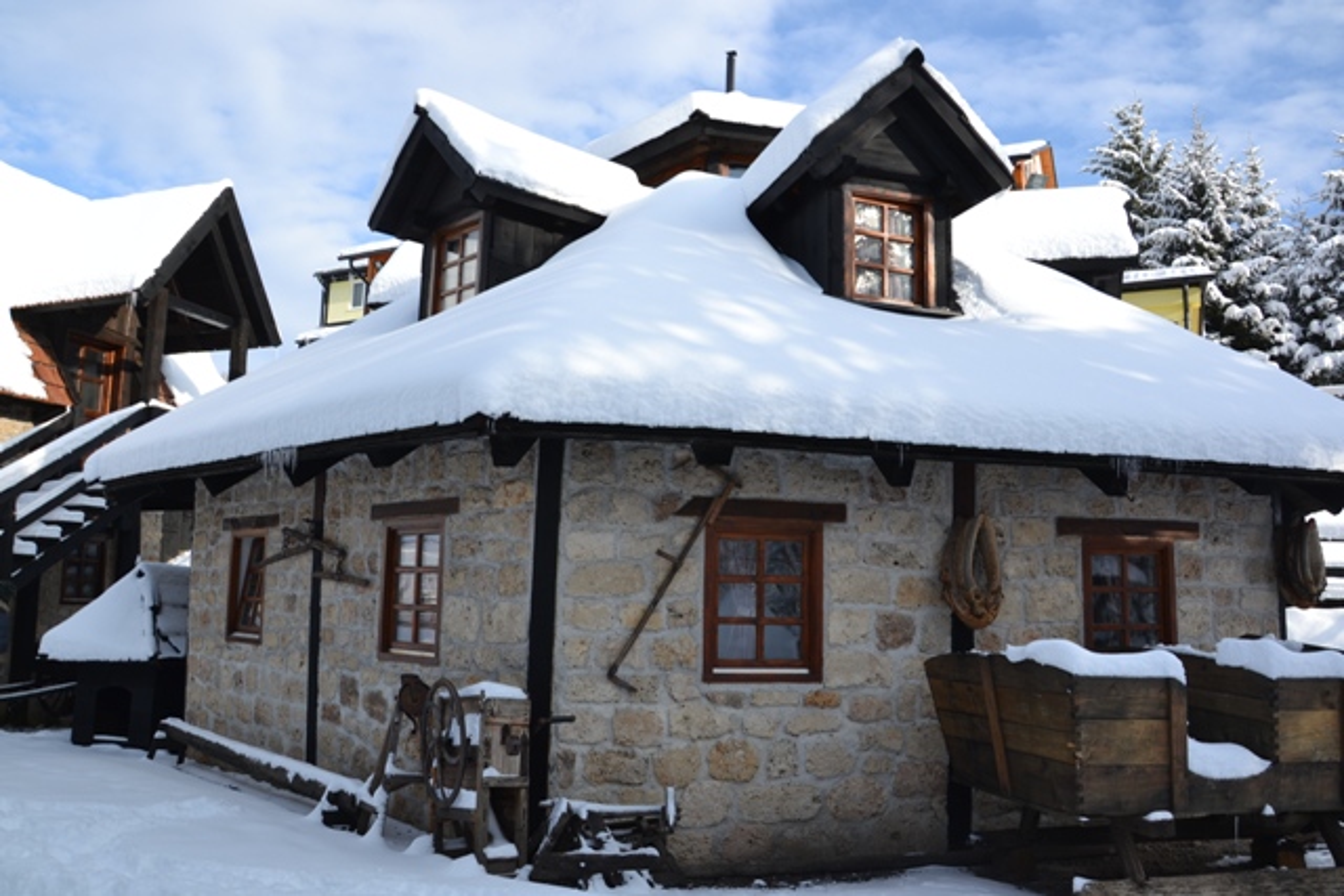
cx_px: 672
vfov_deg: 48.0
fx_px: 1008
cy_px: 448
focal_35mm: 27
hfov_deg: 67.4
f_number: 7.1
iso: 100
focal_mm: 18
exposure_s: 1/200
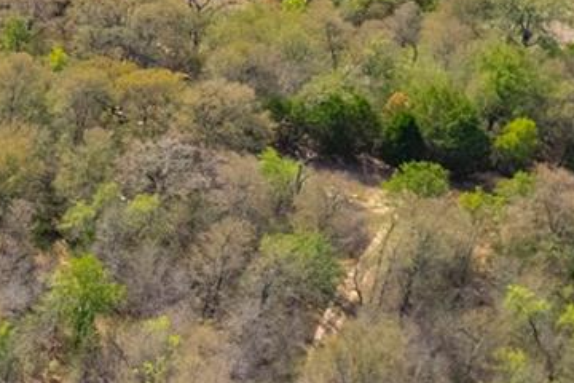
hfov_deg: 13.4
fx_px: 1993
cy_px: -84
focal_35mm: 125
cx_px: -663
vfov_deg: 10.8
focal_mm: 8.38
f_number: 2.8
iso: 200
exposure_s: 1/2500
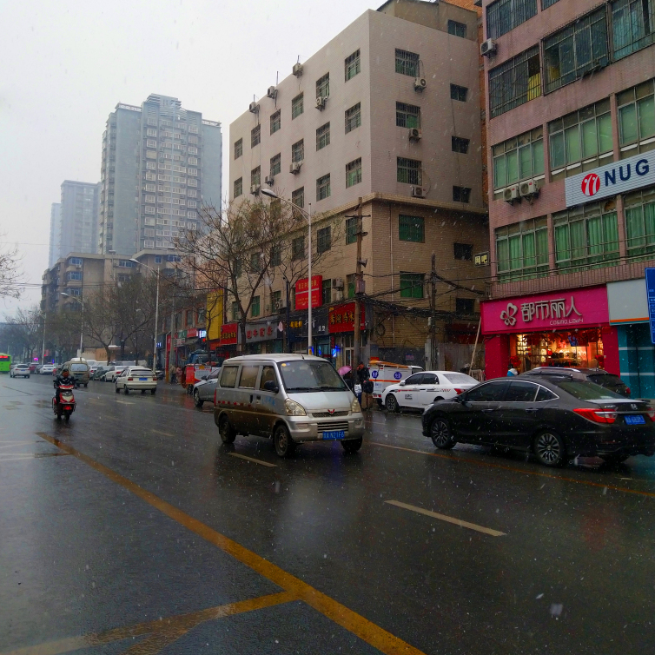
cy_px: 277
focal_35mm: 30
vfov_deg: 53.8
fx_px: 642
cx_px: 329
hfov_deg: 54.0
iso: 100
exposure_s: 1/204
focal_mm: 4.28
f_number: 1.75
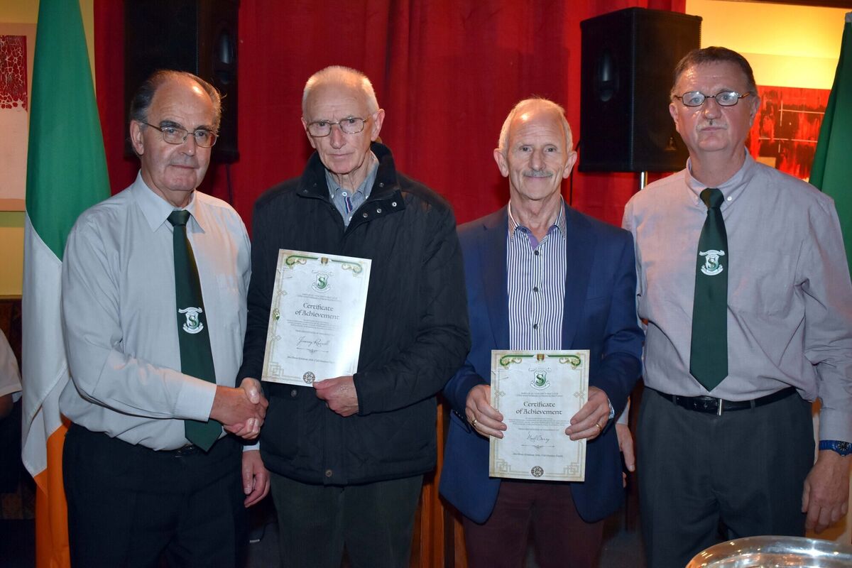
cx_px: 426
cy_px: 284
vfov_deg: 34.2
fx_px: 923
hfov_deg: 49.6
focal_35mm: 39
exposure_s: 1/60
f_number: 4
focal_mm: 26
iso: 1800
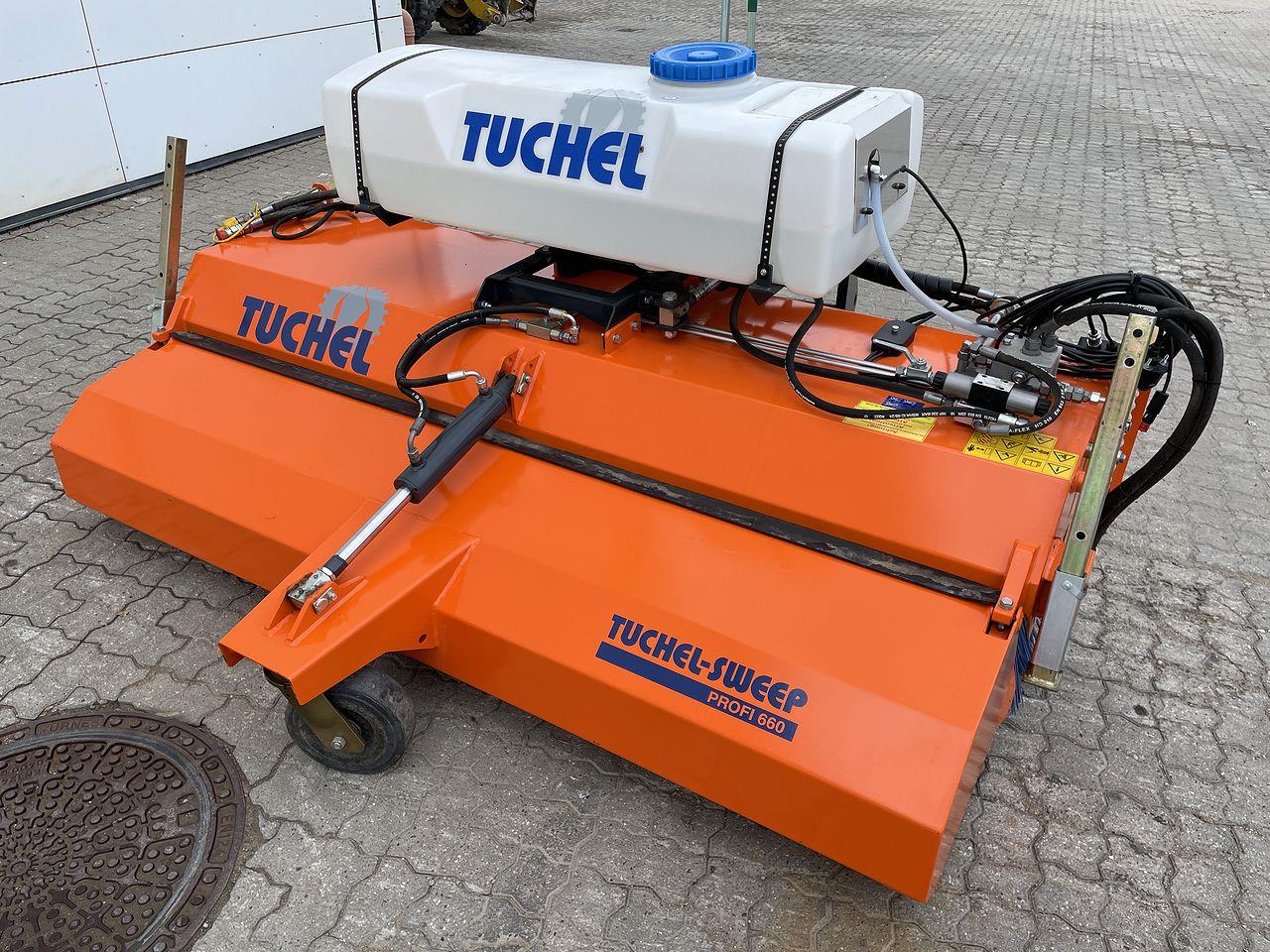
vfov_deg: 53.1
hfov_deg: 67.3
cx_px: 635
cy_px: 476
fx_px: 954
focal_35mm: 26
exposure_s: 1/882
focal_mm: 4.2
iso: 32
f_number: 1.6
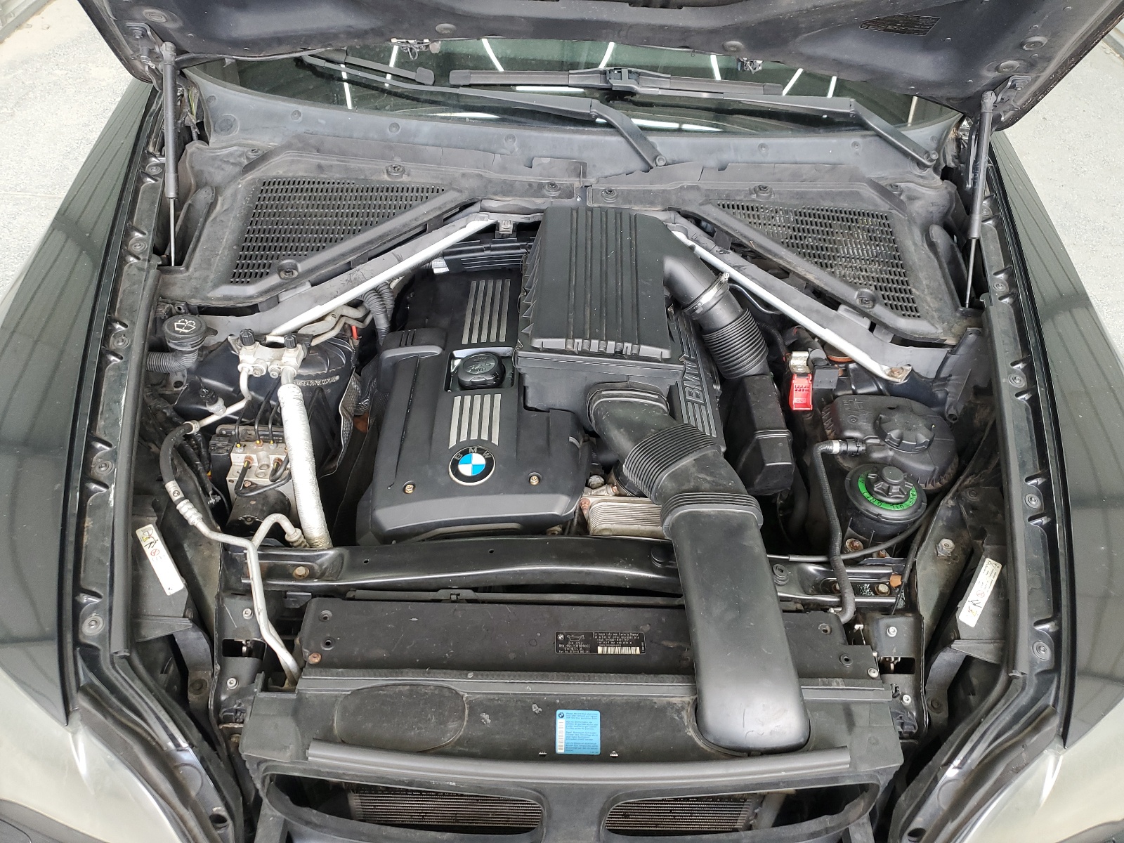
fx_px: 844
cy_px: 422
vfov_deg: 53.1
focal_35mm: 26
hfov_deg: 67.3
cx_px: 562
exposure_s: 1/60.2
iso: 76
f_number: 1.5
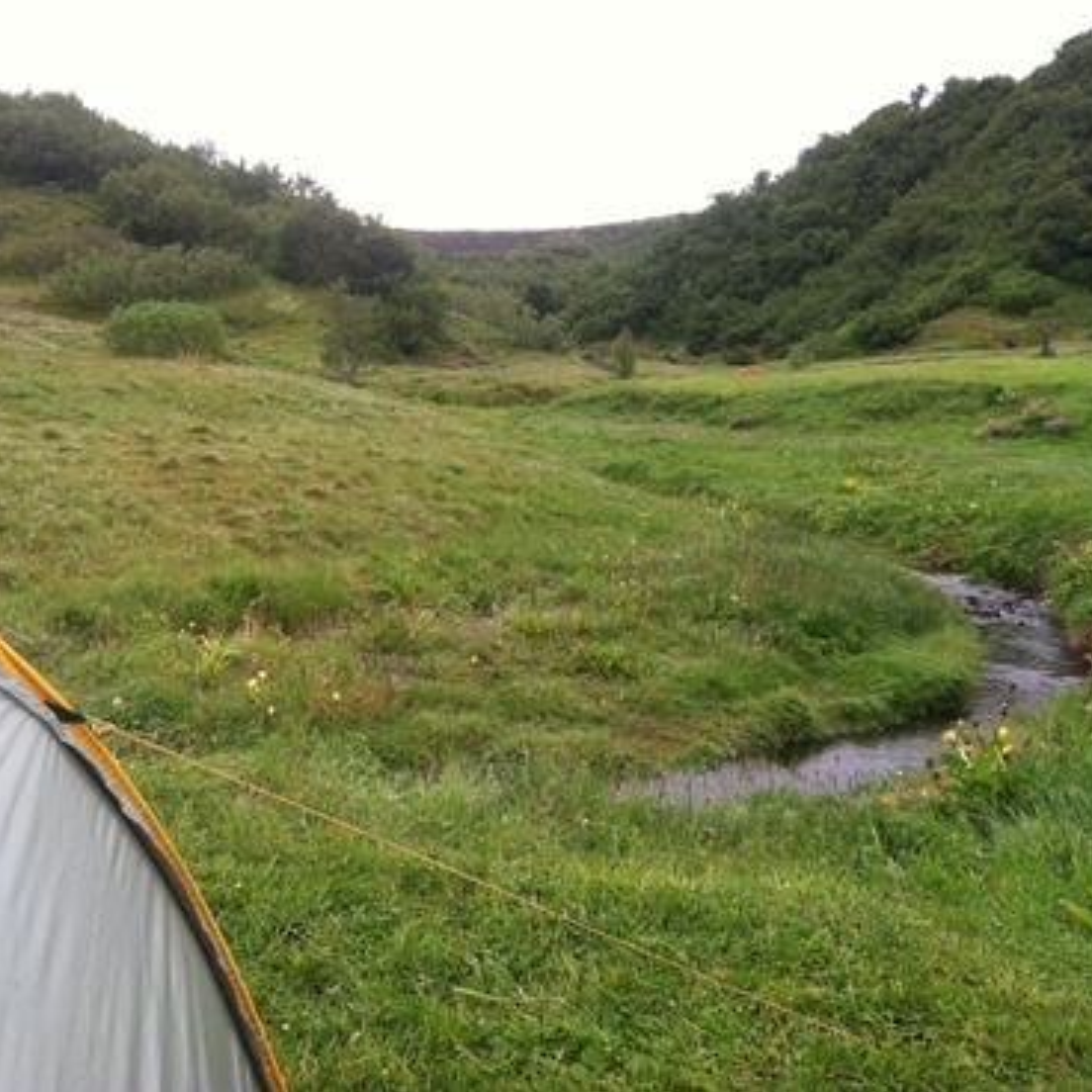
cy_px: 542
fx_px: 1499
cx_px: 401
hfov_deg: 39.7
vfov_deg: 40.0
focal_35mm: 42
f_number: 2.8
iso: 80
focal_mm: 3.85
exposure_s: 1/280
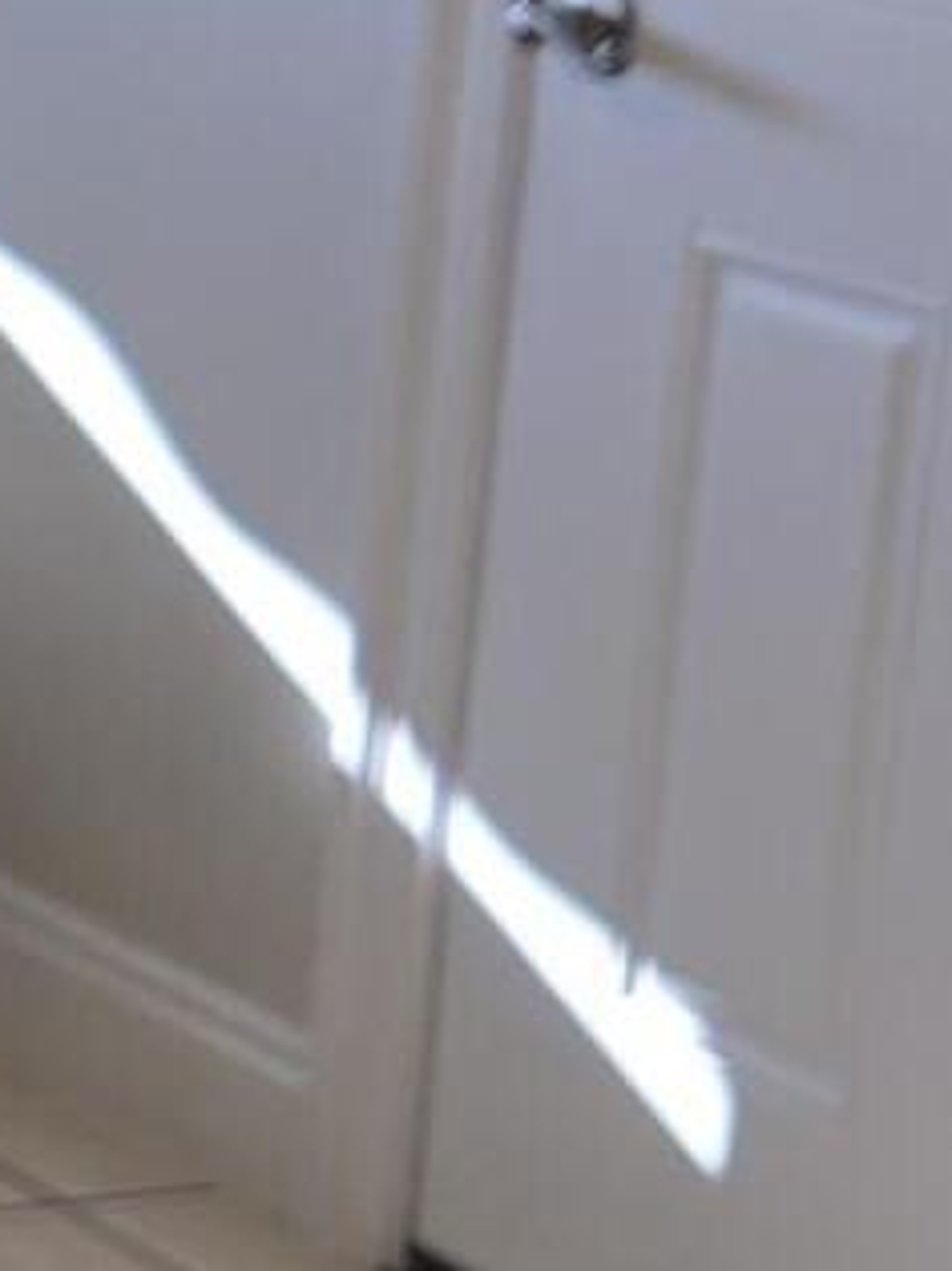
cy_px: 343
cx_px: -1997
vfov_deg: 13.5
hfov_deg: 8.4
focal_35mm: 146
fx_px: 5357
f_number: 1.8
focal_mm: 5.4
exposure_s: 1/120
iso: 25
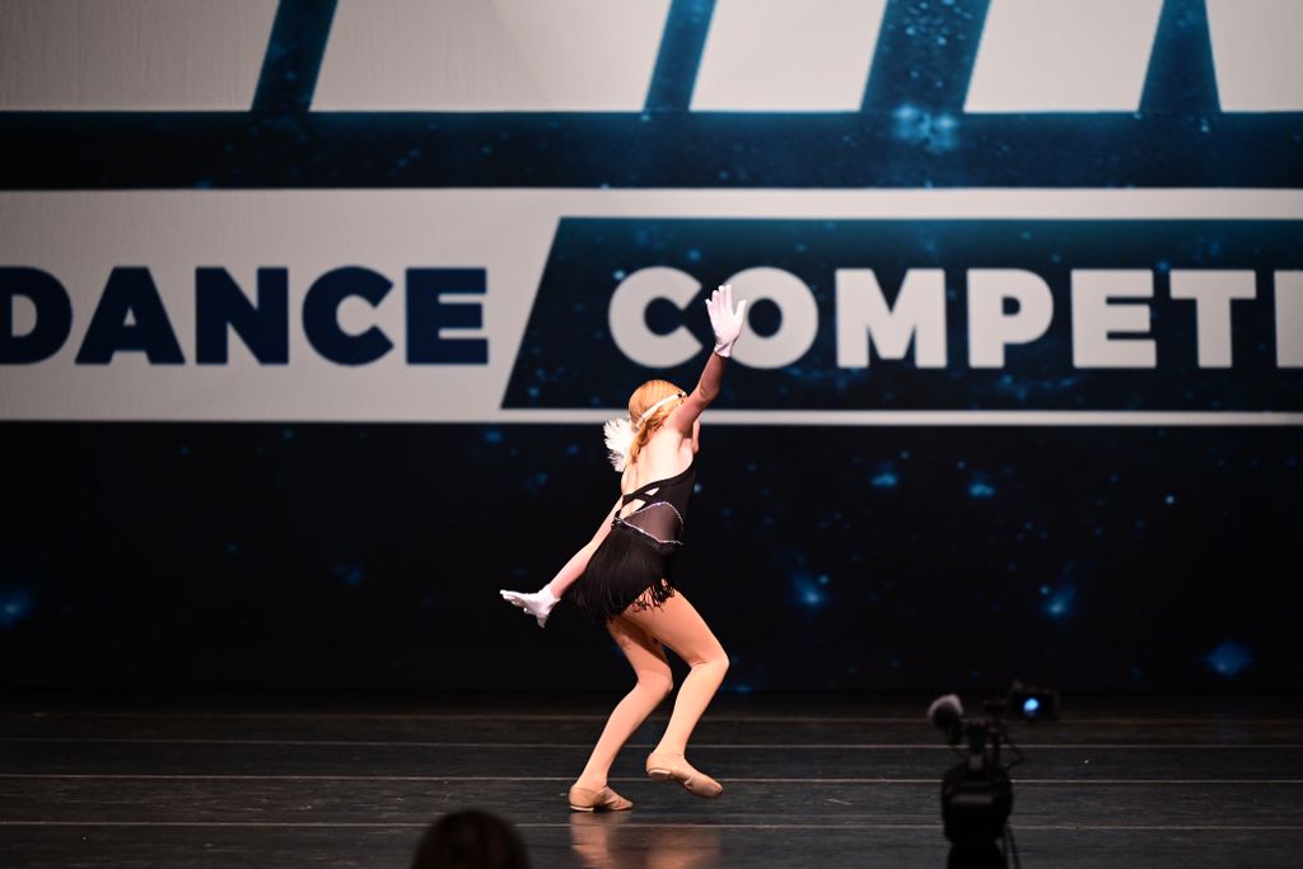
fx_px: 6153
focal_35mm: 170
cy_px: 434
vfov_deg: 8.1
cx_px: 652
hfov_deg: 12.1
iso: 2500
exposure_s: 1/800
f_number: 2.8
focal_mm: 170
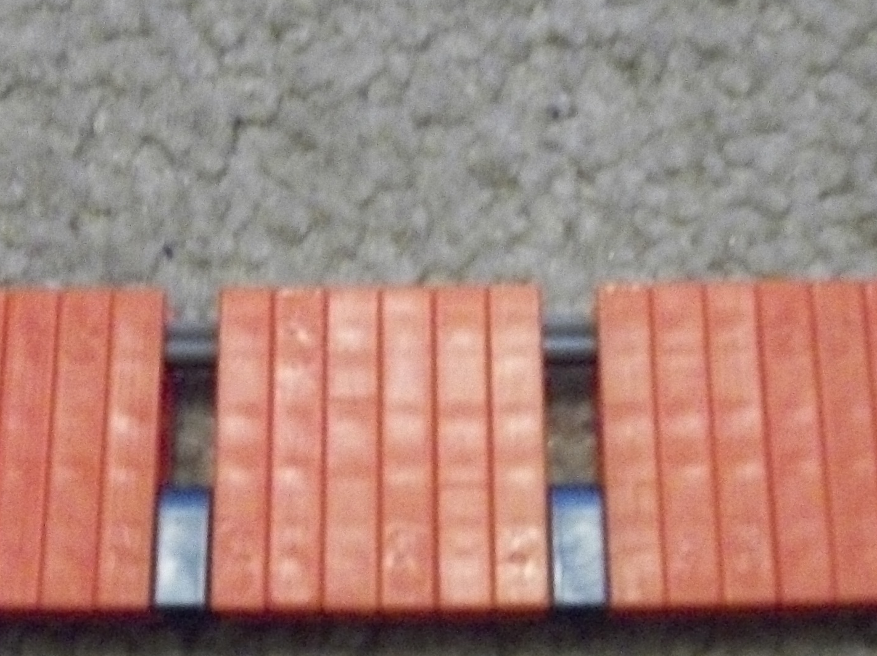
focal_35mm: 65
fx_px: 1645
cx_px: 374
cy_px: 397
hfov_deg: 29.8
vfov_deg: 22.5
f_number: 2.9
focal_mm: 5.7
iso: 640
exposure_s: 1/25
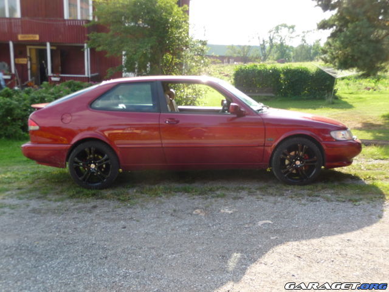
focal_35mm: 40
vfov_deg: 36.0
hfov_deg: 46.8
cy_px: 146
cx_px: 194
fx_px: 450
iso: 100
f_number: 3.9
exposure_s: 1/160
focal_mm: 6.7
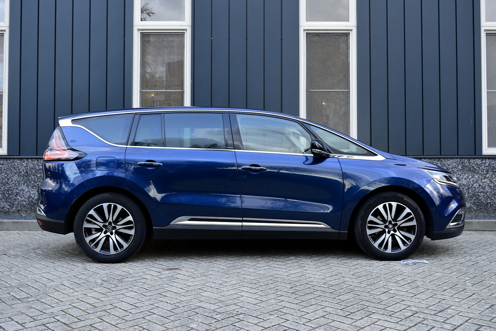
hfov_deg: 53.1
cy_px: 166
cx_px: 248
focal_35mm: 36
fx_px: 496
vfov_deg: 36.9
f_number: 6.3
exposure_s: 1/60
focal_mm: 24
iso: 800
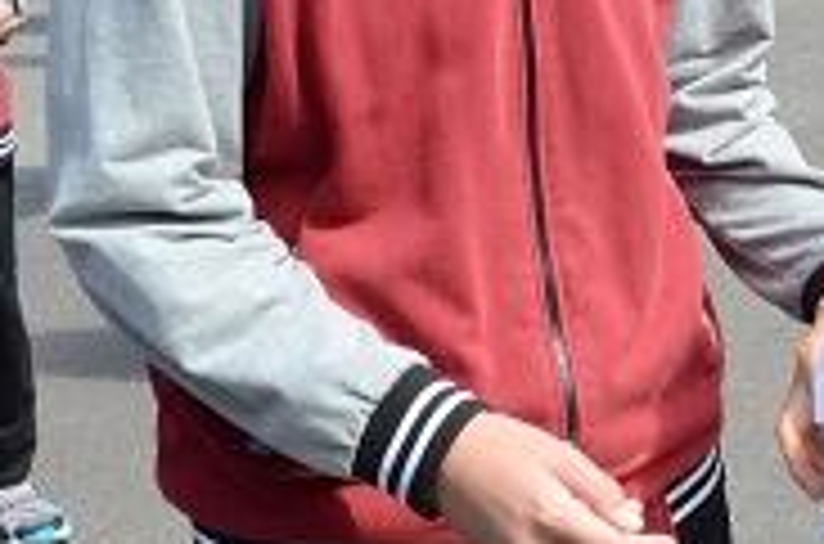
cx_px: 977
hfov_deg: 21.4
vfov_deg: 15.2
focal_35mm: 89
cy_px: 126
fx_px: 2032
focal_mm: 18
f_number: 13
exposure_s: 1/750
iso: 1600
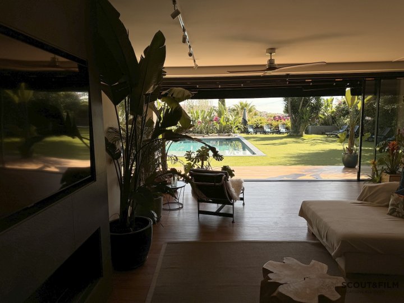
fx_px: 280
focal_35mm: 24
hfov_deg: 71.6
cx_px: 202
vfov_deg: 56.8
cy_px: 152
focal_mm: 6.76
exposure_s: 1/1285
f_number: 1.78
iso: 80
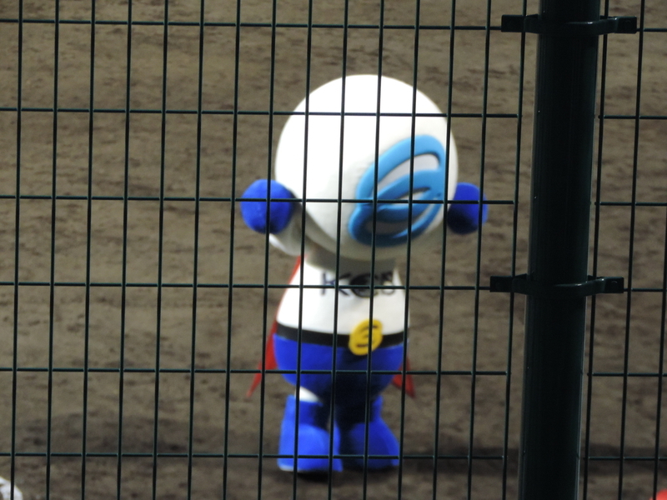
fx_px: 4817
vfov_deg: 5.9
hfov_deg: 7.9
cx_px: 334
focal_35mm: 250
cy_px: 250
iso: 800
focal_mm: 44.5
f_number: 4.7
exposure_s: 1/30
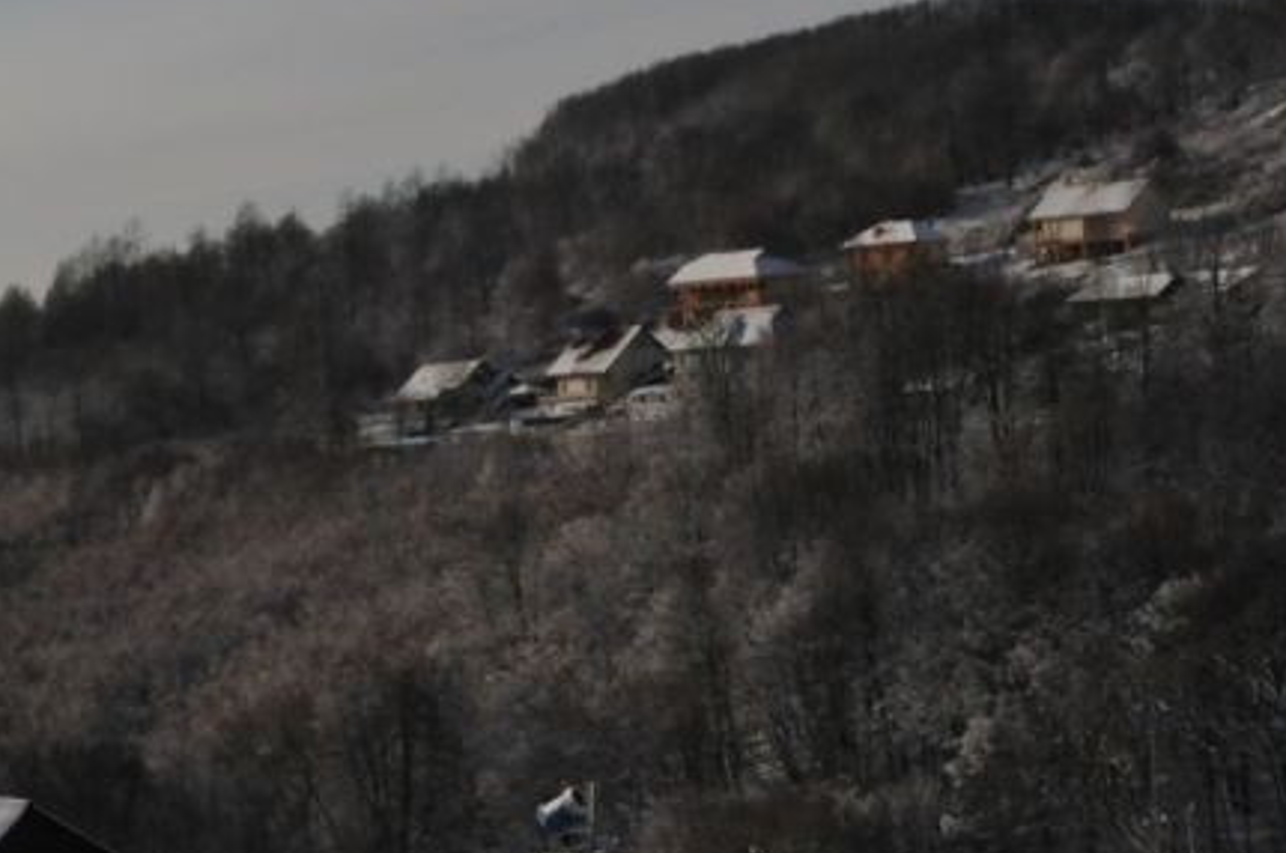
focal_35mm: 78
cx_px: 606
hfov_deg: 26.0
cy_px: 616
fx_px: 2782
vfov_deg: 17.4
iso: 1000
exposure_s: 1/5000
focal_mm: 28
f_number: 9
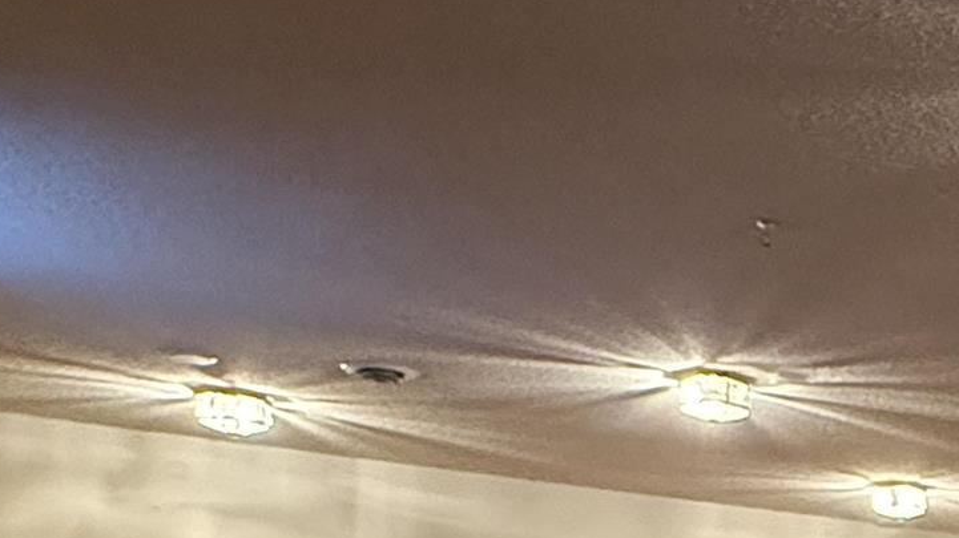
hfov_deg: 28.0
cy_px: 939
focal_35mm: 65
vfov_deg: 16.0
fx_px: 1652
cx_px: 1172
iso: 640
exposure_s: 1/60
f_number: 2.2
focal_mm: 2.22
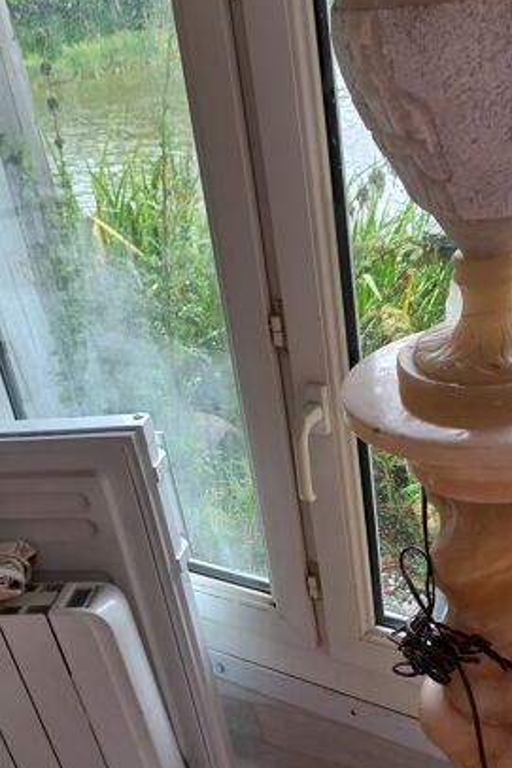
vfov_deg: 46.7
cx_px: 242
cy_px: 505
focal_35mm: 41
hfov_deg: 32.6
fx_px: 874
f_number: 1.8
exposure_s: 1/50
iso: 50
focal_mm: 4.6
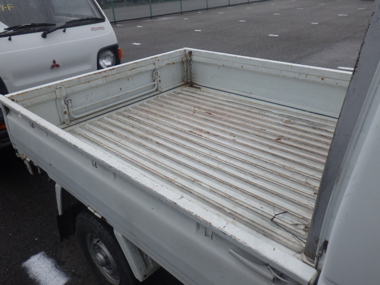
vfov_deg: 49.7
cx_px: 190
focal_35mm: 28
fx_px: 307
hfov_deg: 63.4
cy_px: 142
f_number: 4.2
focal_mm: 5
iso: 125
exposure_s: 1/320
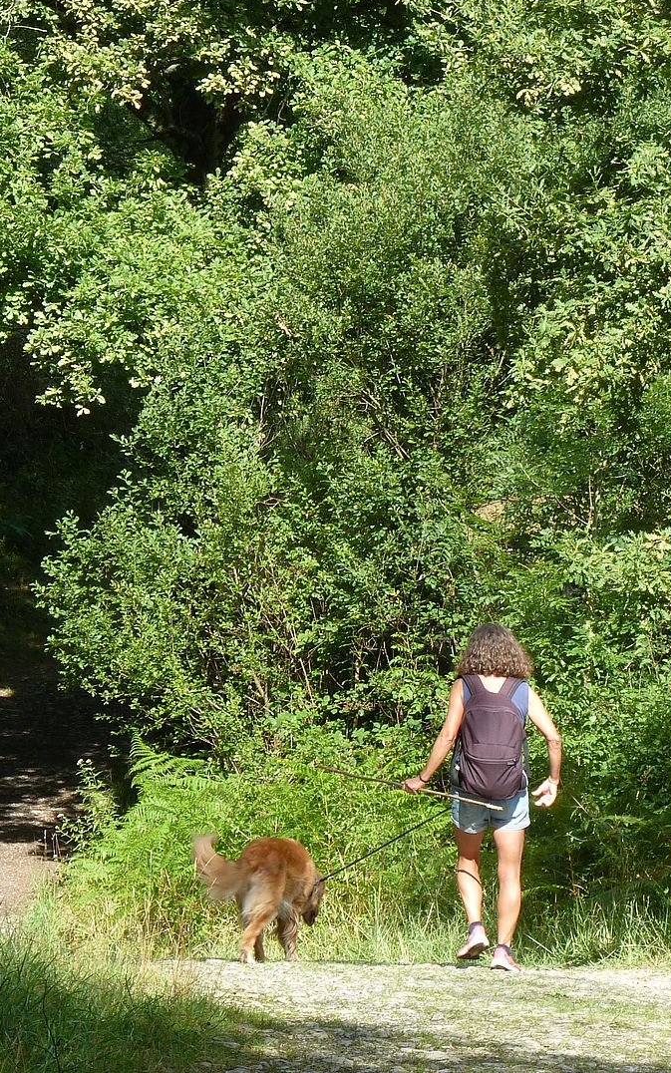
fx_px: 5059
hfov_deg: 7.6
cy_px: 536
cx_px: 334
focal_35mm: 173
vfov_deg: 12.1
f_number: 7.1
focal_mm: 21.6
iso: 80
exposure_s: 1/80
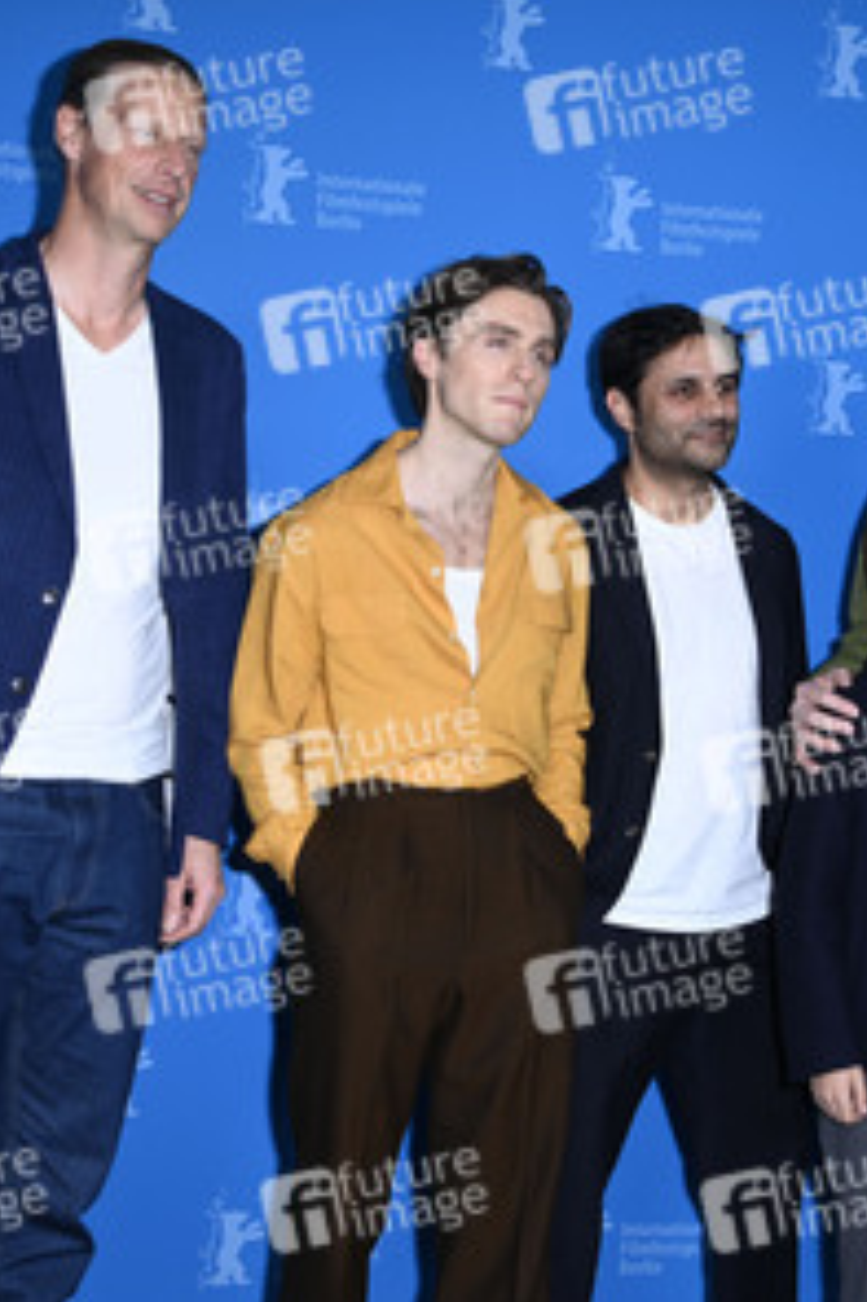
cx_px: 698
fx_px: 2315
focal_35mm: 64
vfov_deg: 31.4
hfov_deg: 21.0
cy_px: 651
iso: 640
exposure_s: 1/250
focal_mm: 42
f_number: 5.6
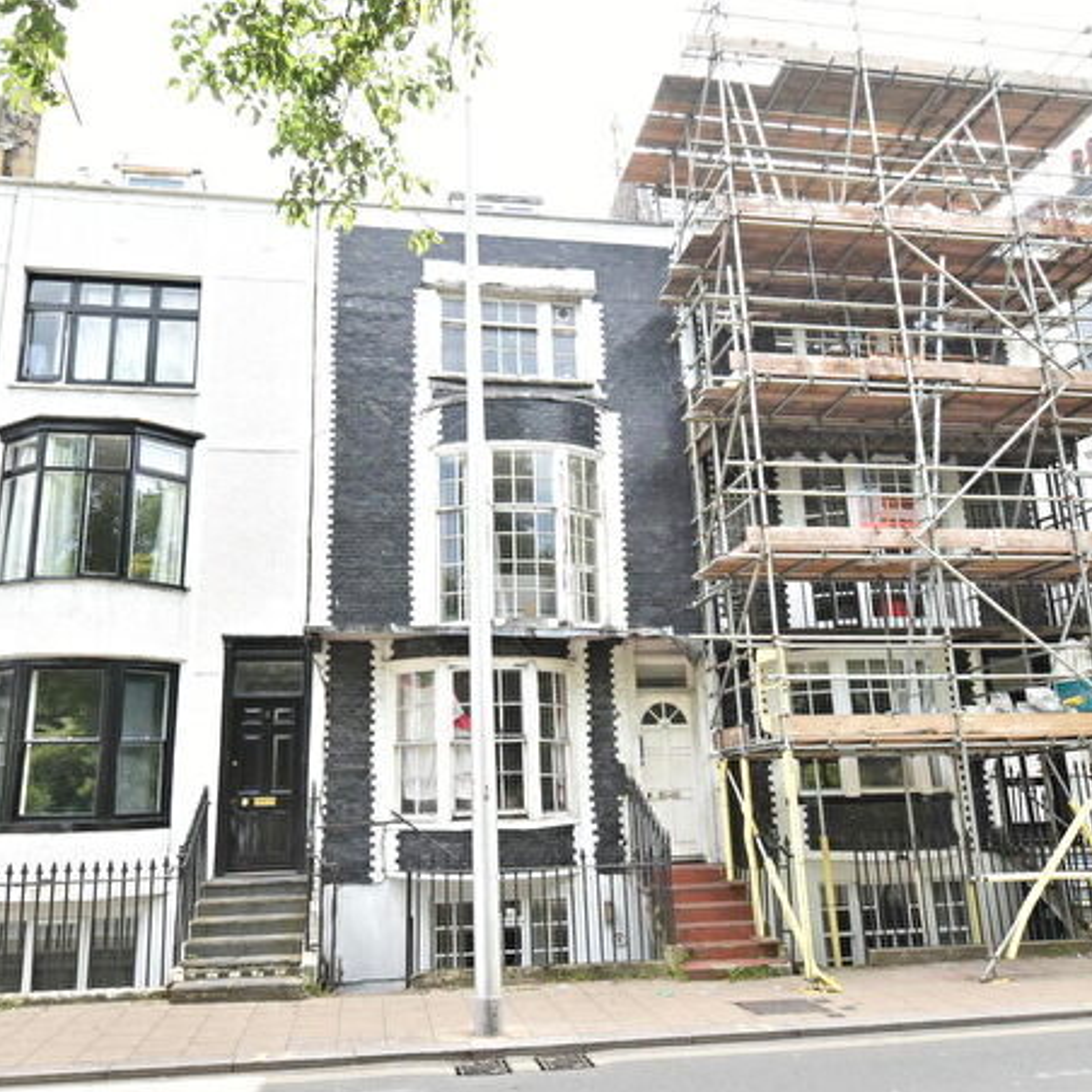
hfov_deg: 61.5
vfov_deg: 61.6
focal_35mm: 26
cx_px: 493
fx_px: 916
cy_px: 557
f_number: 7.1
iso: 500
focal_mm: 13
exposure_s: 1/200
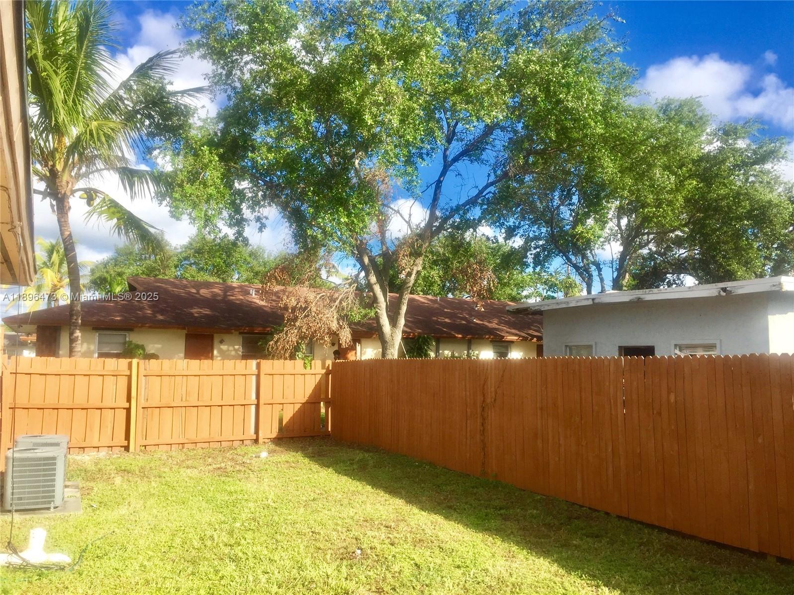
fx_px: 665
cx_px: 397
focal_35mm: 29
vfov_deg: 48.2
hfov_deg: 61.7
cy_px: 298
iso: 32
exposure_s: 1/1163
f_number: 2.2
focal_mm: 4.15
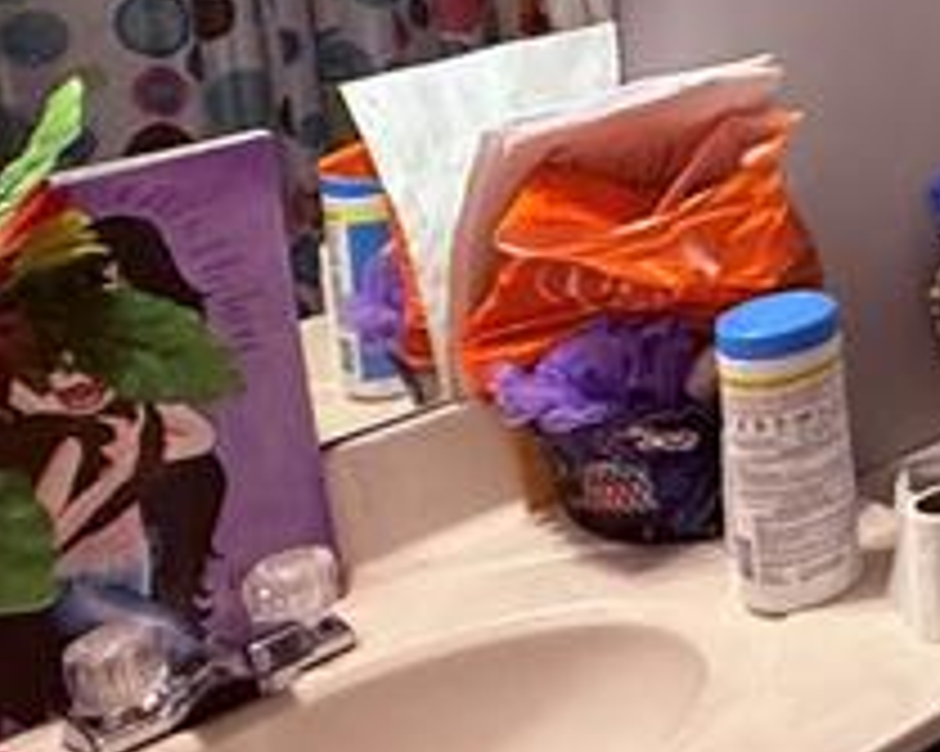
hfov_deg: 20.3
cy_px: -203
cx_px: 1687
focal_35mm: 67
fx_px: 1863
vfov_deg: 20.9
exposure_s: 1/60
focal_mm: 2.22
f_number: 2.2
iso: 250
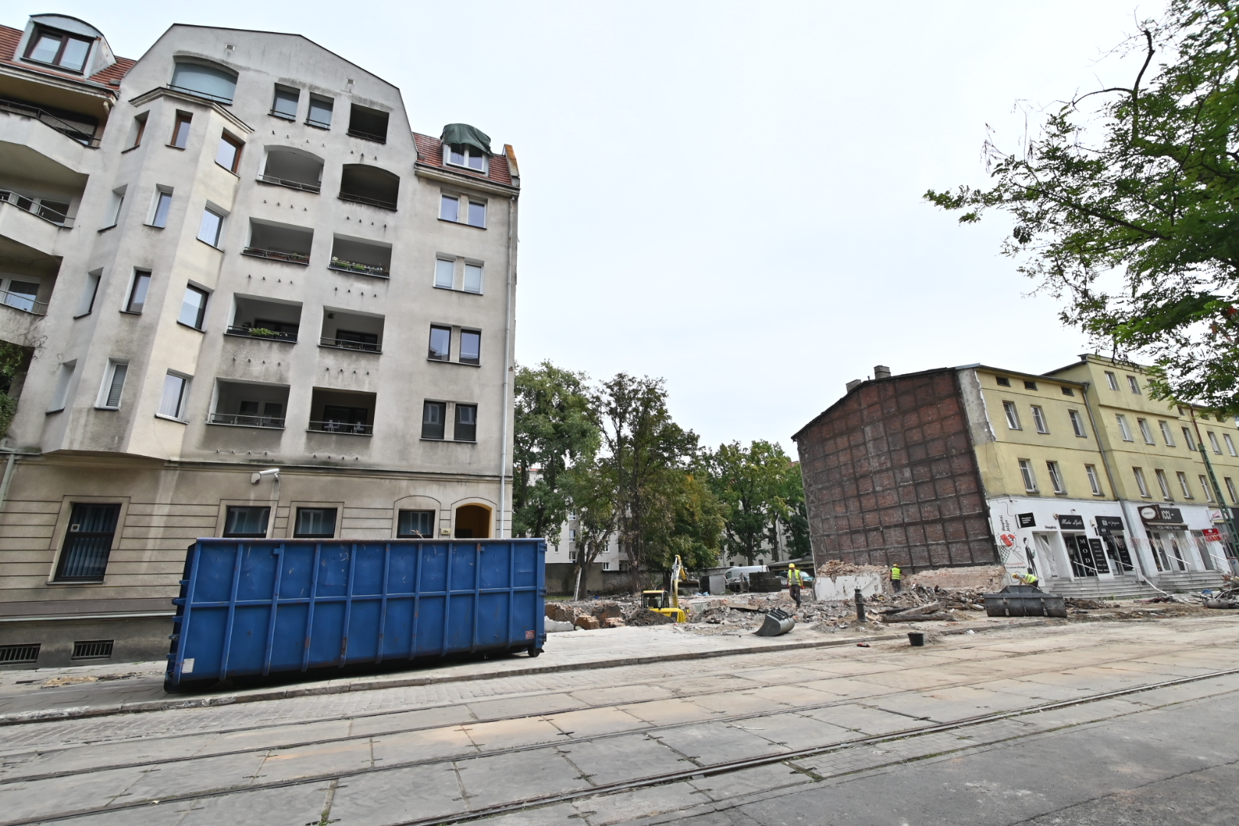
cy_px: 413
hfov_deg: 100.4
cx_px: 620
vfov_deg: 77.3
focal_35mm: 15
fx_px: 516
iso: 100
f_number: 8
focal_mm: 10
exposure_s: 1/200
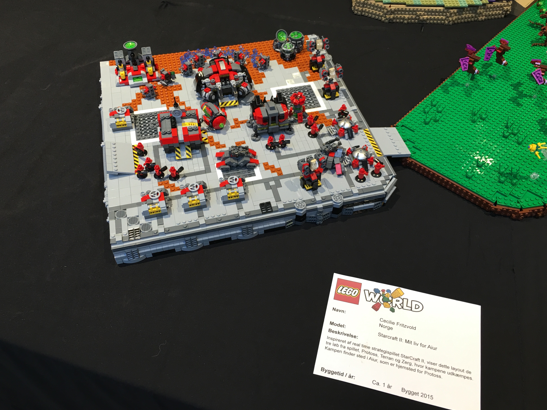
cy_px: 204
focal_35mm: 30
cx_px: 272
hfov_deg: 60.0
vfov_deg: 46.8
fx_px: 474
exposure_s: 1/17
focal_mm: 4.15
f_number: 2.2
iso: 32
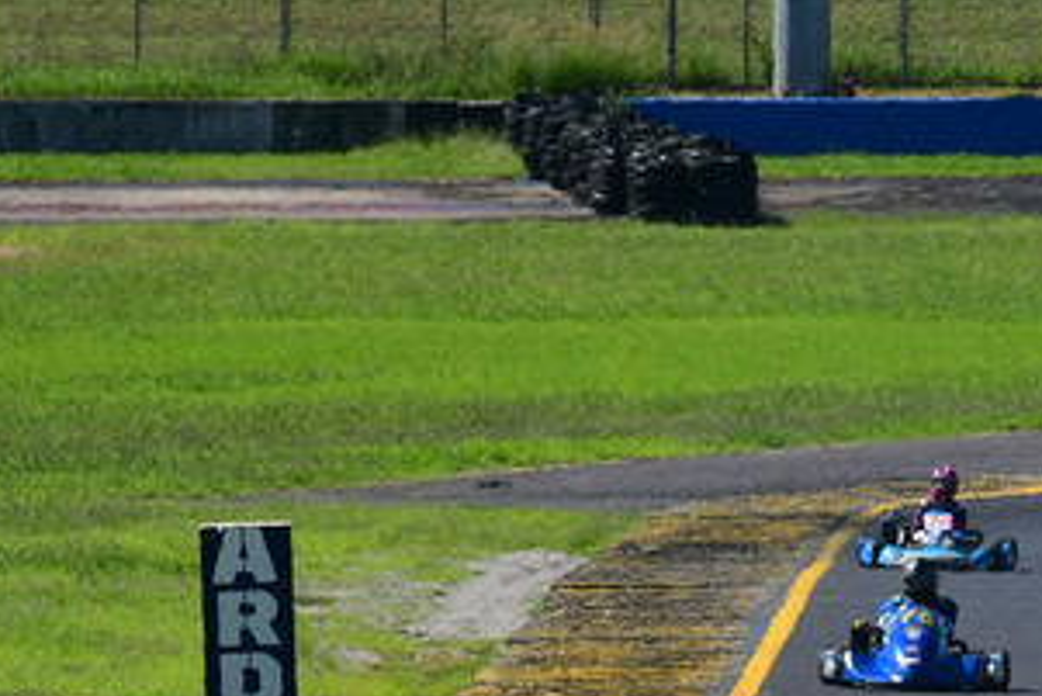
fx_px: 43841
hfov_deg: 1.4
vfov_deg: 0.9
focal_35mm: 1514
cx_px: 1288
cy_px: 831
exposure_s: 1/640
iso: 500
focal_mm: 380
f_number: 13
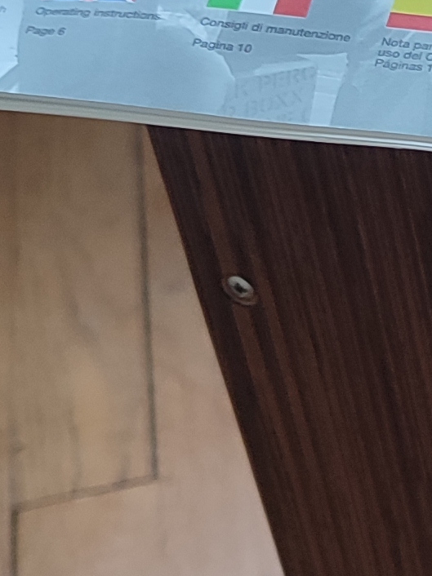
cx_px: 977
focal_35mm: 136
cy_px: 341
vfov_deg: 14.5
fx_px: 2264
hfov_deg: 9.8
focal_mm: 5.89
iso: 239
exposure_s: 1/33
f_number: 1.89
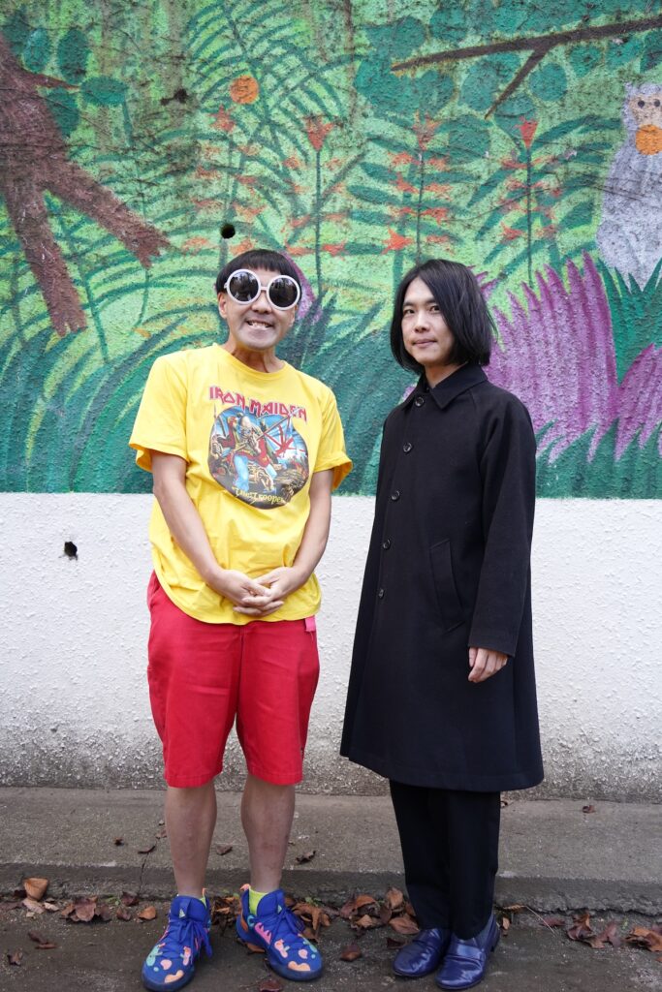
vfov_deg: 58.7
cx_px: 331
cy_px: 496
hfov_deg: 41.1
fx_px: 882
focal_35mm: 32
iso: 250
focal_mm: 32
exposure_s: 1/125
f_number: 3.2
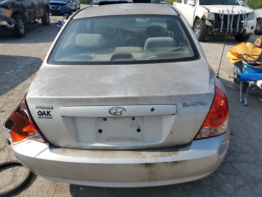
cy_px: 97
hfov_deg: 65.3
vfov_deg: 51.4
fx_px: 204
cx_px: 128
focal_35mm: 27
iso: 50
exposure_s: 1/3333
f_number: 1.5
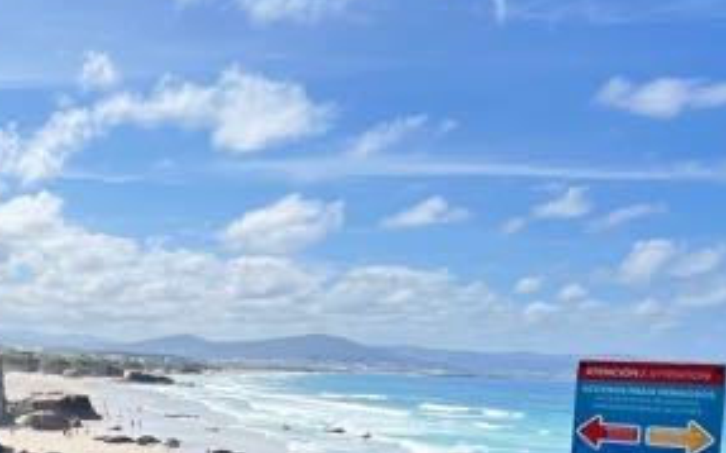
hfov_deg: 39.6
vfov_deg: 26.0
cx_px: 109
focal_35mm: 48
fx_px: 949
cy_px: 404
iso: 50
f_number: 1.5
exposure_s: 1/2165
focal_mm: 5.7
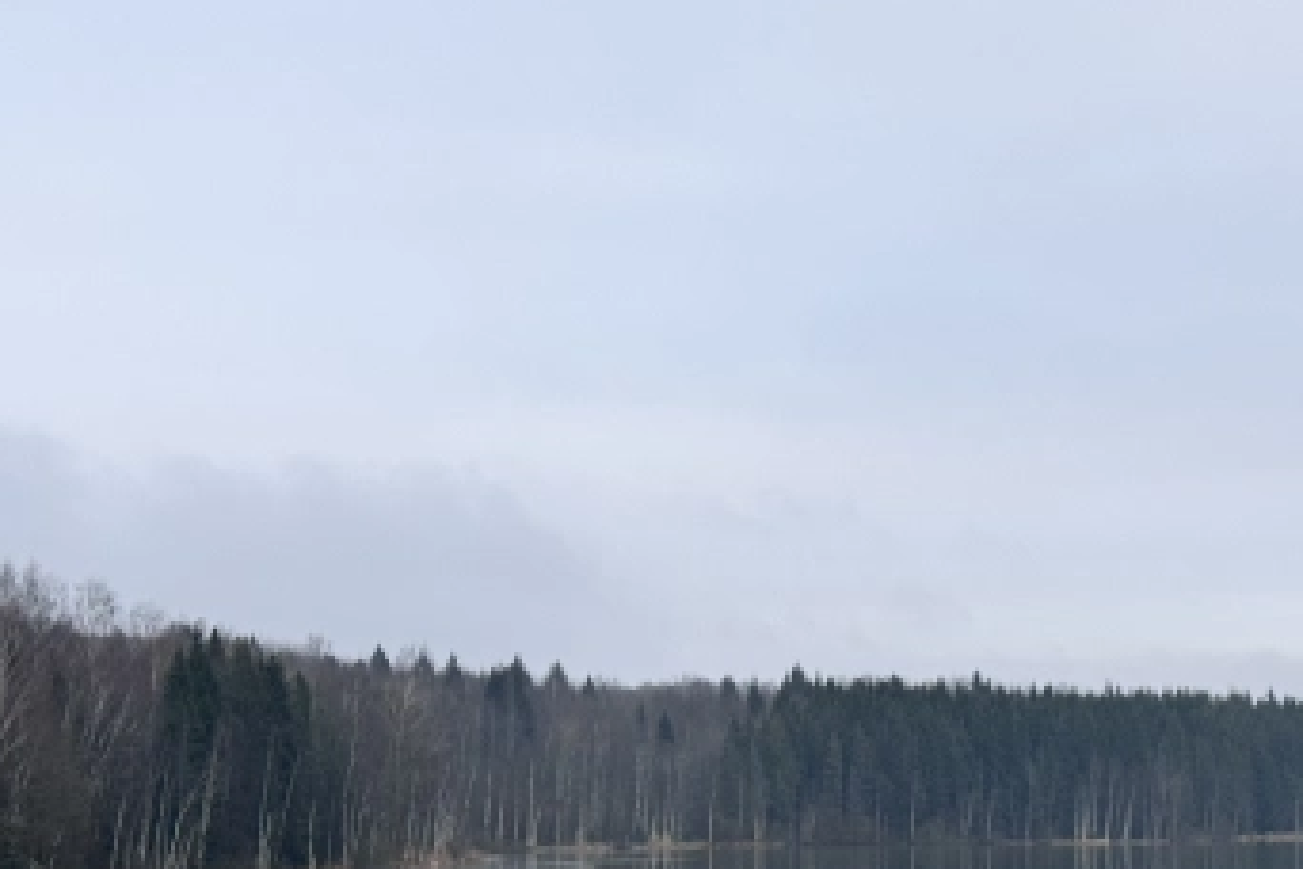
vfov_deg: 14.9
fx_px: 3293
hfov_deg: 22.2
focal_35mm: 91
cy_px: 690
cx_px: 968
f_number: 1.78
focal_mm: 6.76
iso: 50
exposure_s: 1/121
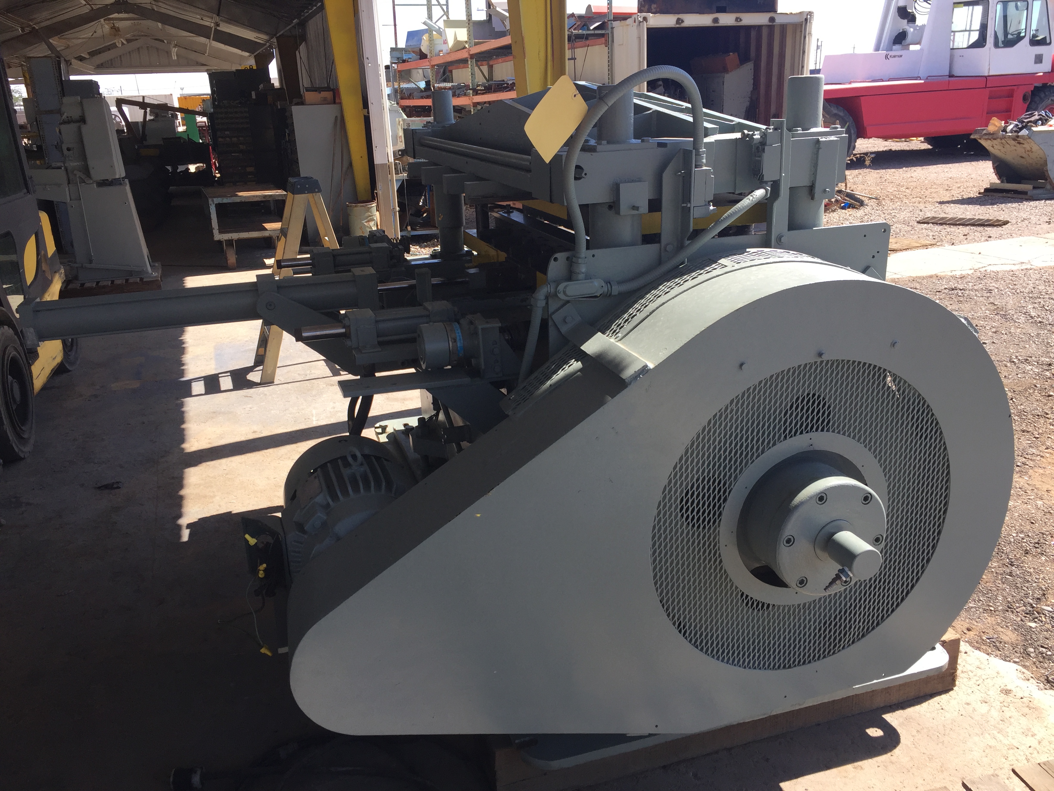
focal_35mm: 29
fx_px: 883
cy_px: 396
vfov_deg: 48.2
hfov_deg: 61.7
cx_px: 527
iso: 32
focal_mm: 4.15
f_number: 2.2
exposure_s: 1/648
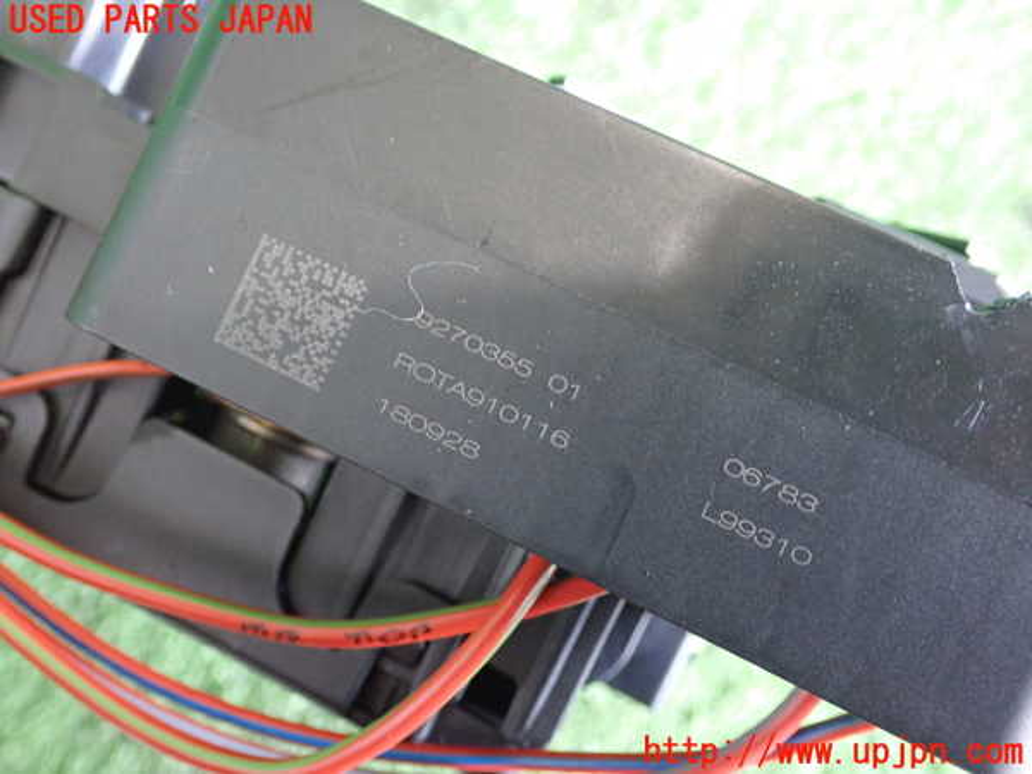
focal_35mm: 38
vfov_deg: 37.7
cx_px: 516
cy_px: 387
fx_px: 1133
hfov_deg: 49.0
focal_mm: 6.83
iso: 800
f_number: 2.7
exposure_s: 1/40
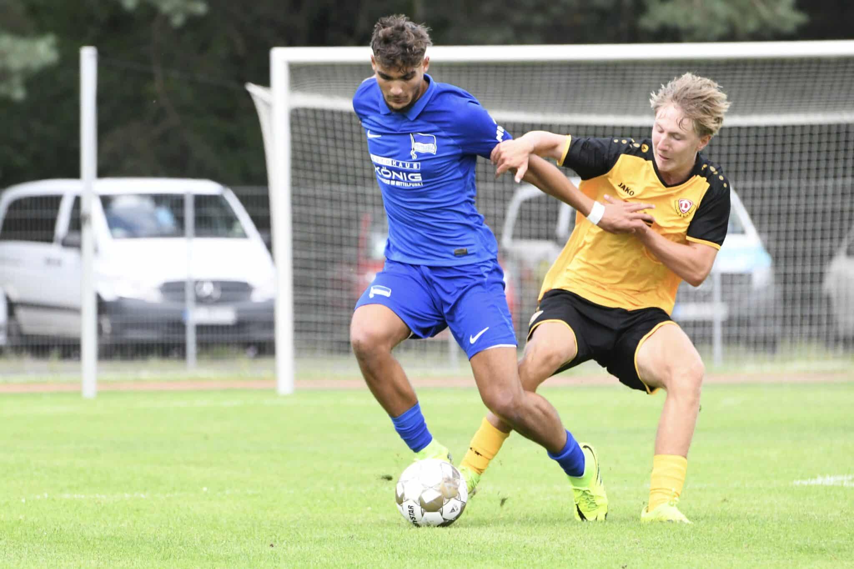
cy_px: 284
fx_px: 9487
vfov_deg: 3.4
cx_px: 427
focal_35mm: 400
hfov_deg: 5.2
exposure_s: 1/1600
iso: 4000
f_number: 9
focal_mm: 400
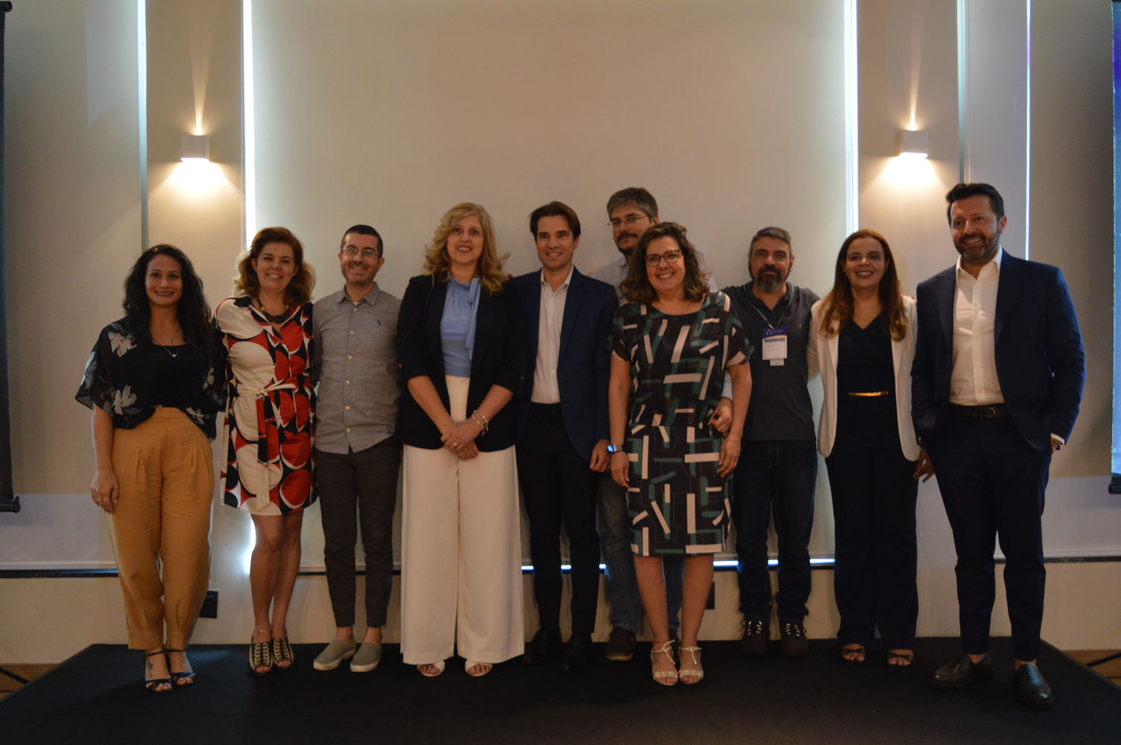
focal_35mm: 33
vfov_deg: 39.9
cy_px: 372
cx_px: 560
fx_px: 1027
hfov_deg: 57.3
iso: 900
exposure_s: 1/15
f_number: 3.8
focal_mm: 22
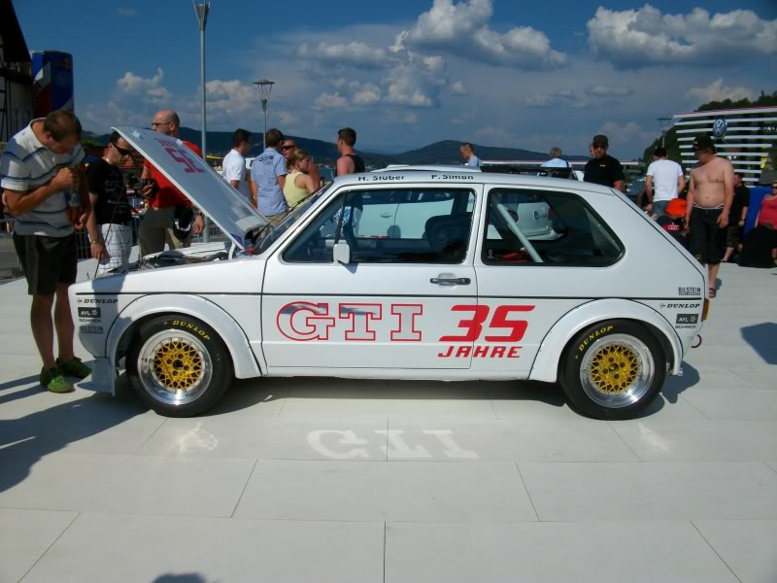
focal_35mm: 34
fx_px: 763
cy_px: 292
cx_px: 388
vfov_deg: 41.8
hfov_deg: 54.0
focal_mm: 5.7
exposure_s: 1/1209
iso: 80
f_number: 5.5
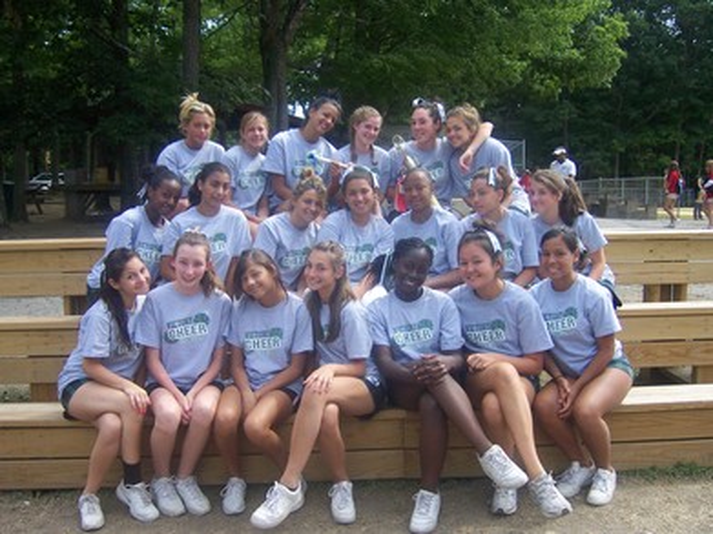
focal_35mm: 36
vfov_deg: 39.6
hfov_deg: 51.4
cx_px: 356
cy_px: 267
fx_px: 741
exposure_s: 1/320
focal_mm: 6.2
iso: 80
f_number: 2.8
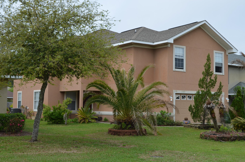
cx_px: 122
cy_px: 81
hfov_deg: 37.9
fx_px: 357
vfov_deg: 25.6
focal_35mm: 52
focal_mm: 35
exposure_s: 1/250
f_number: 8
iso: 100
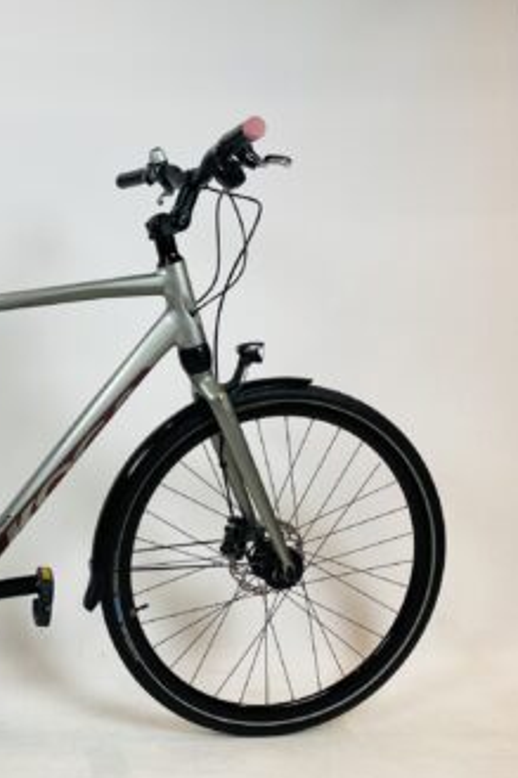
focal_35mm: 37
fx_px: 799
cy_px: 395
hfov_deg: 33.0
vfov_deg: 51.9
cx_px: 2
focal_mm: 4.25
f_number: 1.8
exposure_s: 1/100
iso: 80
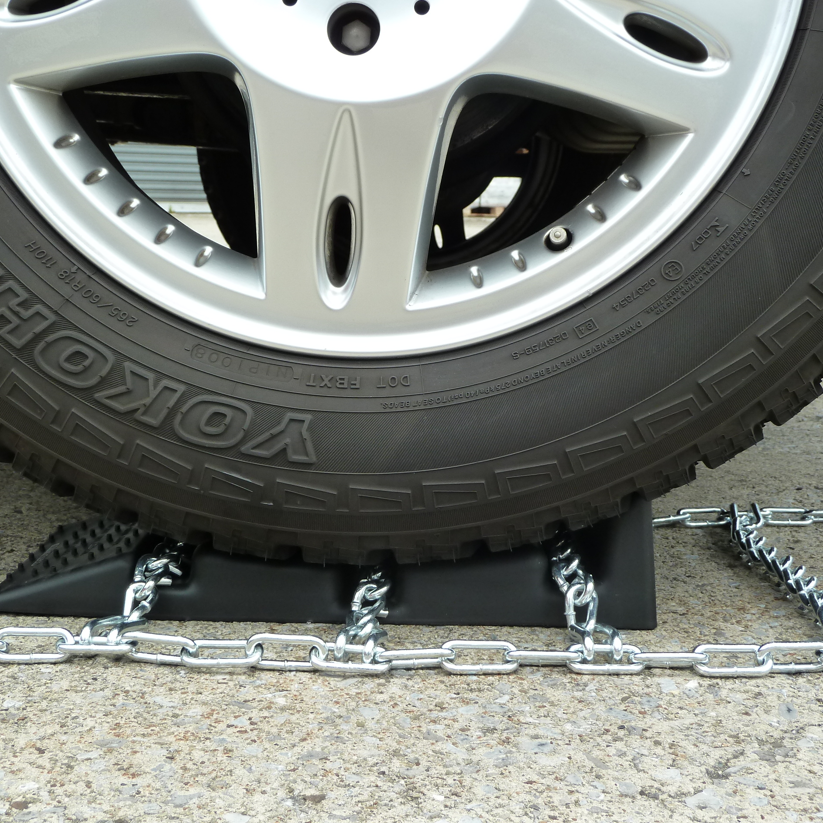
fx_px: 1291
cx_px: 407
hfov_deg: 35.4
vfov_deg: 35.4
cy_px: 416
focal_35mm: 48
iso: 125
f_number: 4
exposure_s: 1/125
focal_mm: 6.5
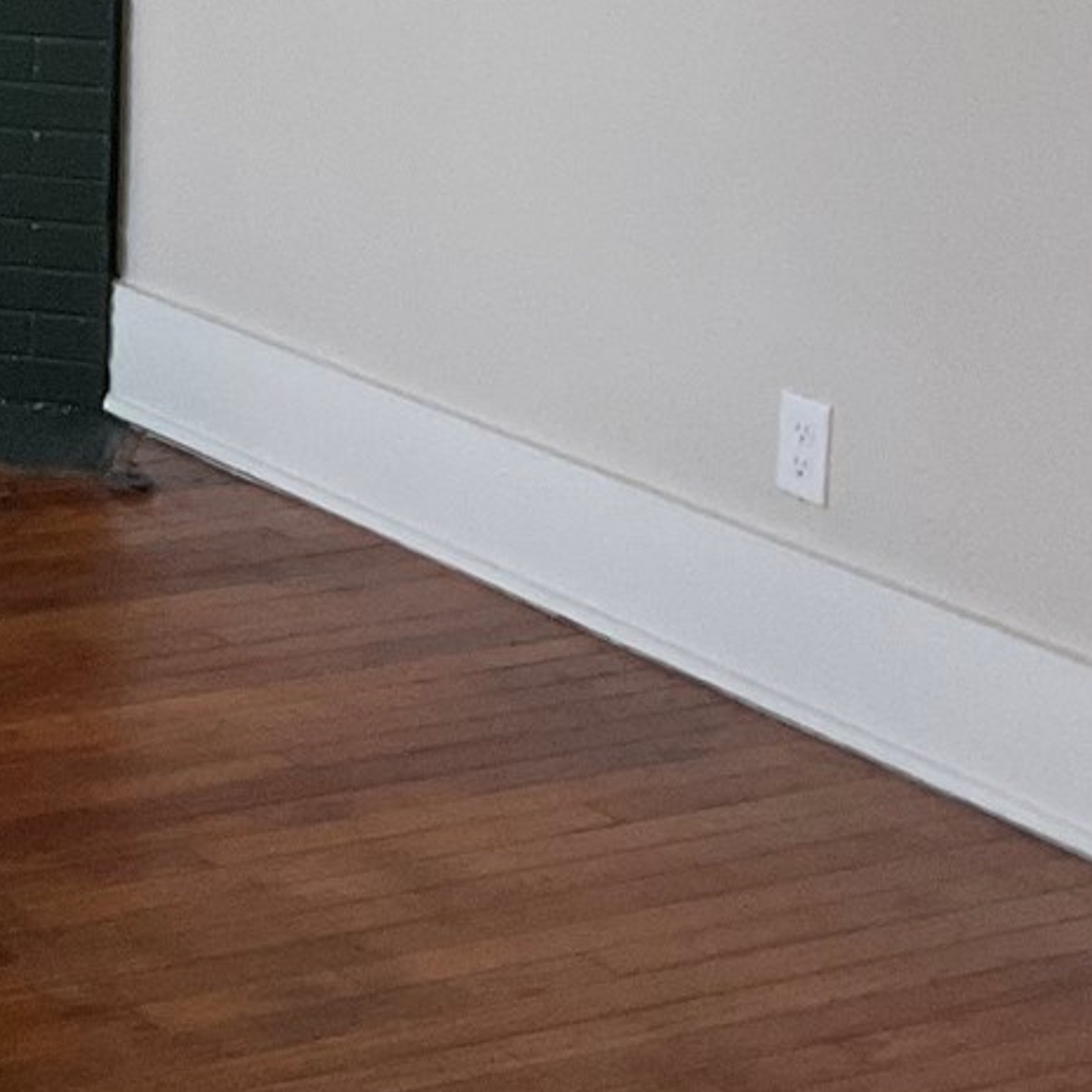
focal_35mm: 106
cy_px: -200
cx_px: -918
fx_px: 3783
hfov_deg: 14.3
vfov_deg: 15.8
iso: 64
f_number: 1.8
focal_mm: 3
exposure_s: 1/60
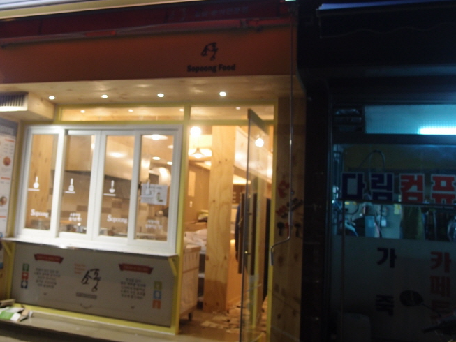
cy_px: 125
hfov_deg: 45.8
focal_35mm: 40
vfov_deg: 35.7
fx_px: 527
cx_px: 141
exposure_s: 1/60
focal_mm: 6
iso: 125
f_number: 1.8
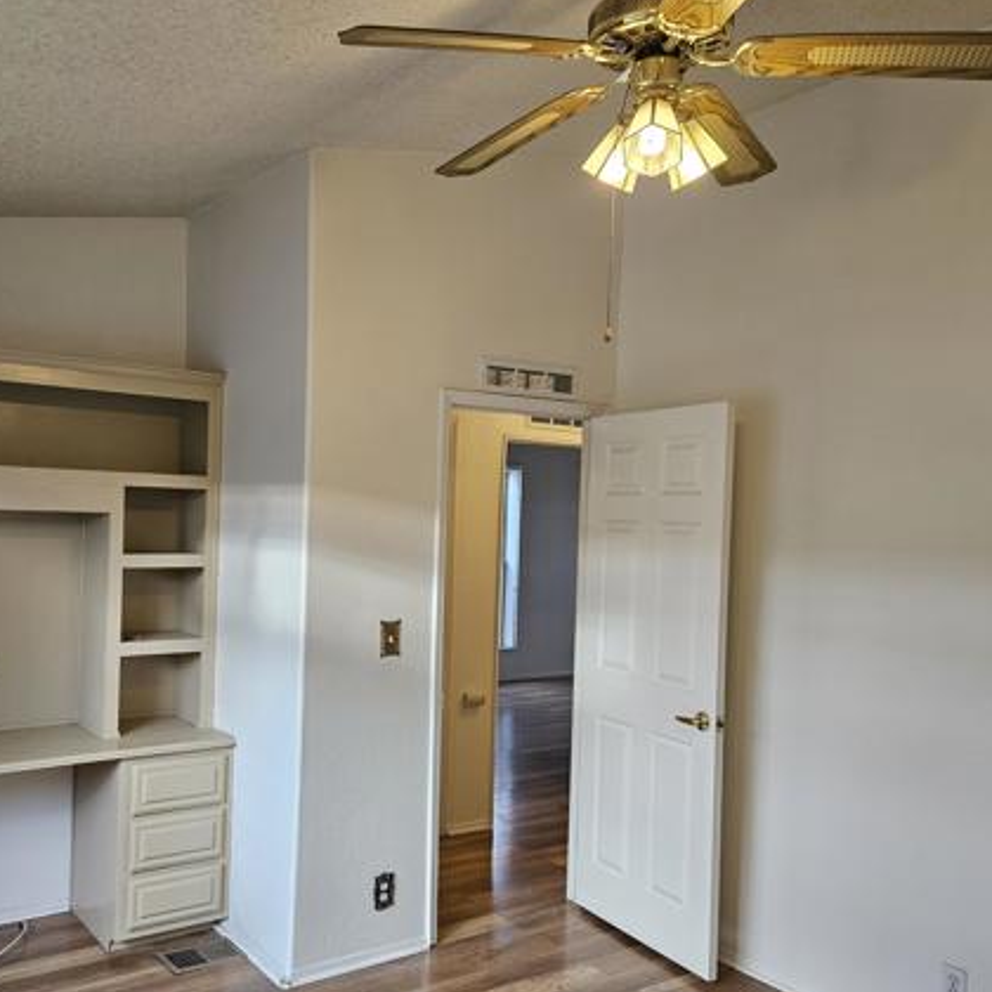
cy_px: 539
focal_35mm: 31
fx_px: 1005
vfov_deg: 52.5
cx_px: 399
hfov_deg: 52.2
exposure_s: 1/120
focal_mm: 5.4
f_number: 1.8
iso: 160
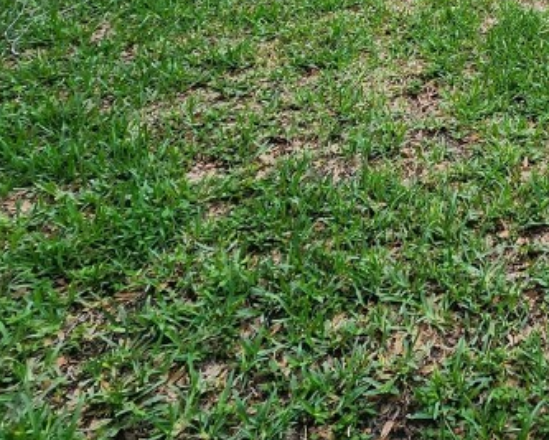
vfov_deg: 29.4
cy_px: -157
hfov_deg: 35.7
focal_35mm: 39
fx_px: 634
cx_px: 671
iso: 50
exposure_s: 1/284
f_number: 2.2
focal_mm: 2.2
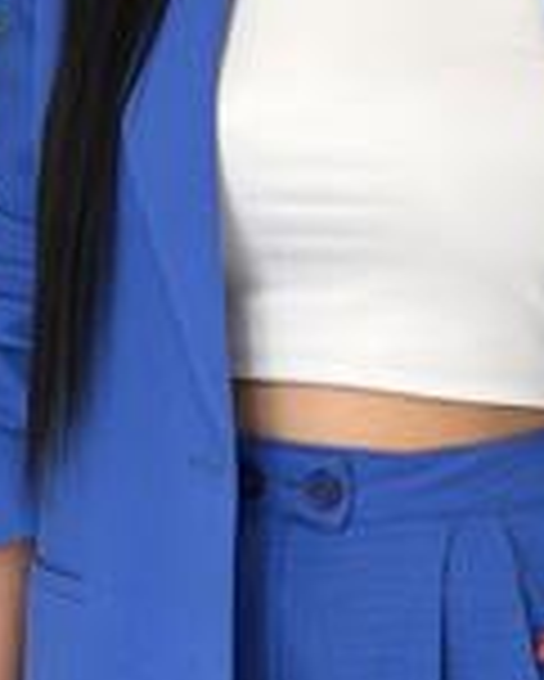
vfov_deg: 11.7
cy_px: 187
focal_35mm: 165
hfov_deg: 9.4
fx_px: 3317
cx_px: 405
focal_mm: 6.86
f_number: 1.78
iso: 80
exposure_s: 1/254
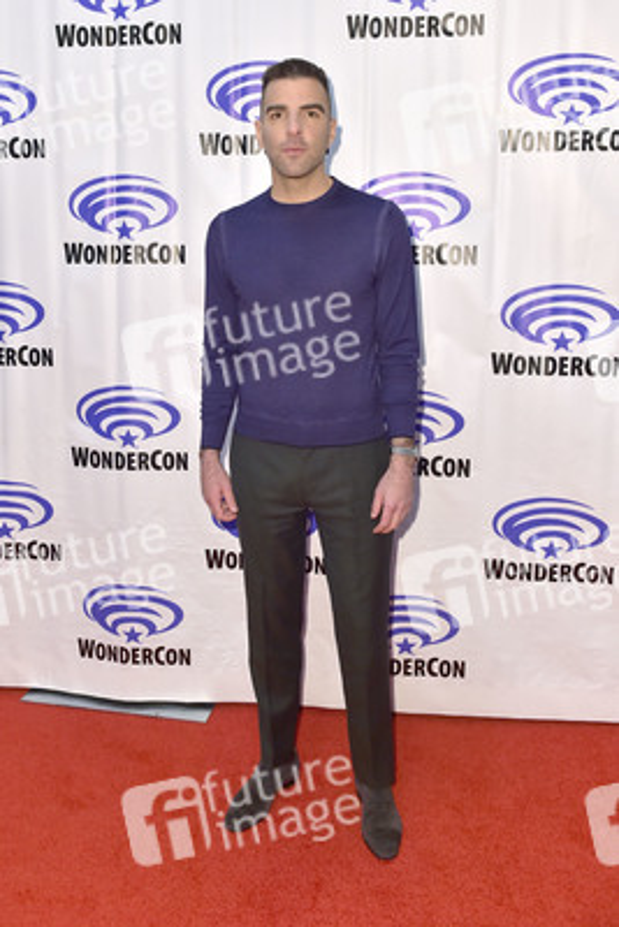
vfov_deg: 60.3
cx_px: 310
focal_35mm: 31
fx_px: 799
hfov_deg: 42.4
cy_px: 464
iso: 320
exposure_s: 1/250
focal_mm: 31
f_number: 4.5
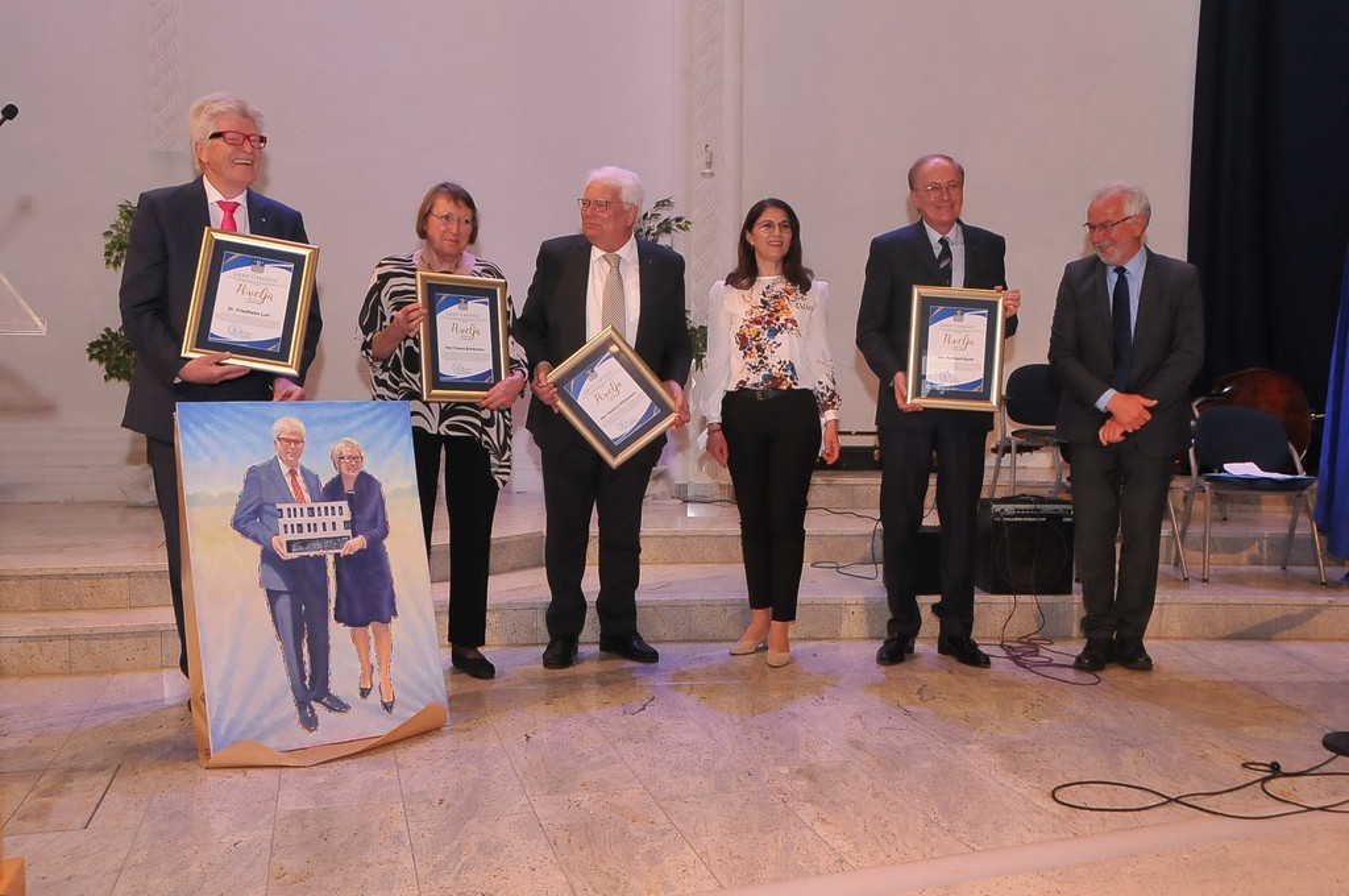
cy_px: 448
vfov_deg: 39.9
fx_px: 1235
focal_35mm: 33
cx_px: 674
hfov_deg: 57.3
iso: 1250
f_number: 8
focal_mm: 22
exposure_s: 1/60
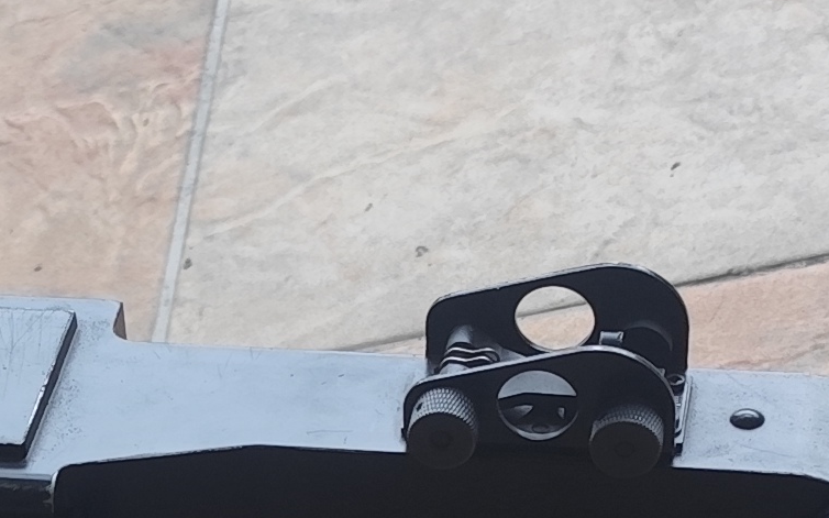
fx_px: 2982
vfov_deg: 9.5
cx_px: 112
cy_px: 872
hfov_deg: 15.7
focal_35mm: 132
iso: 160
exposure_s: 1/100
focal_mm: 6.19
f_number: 1.65
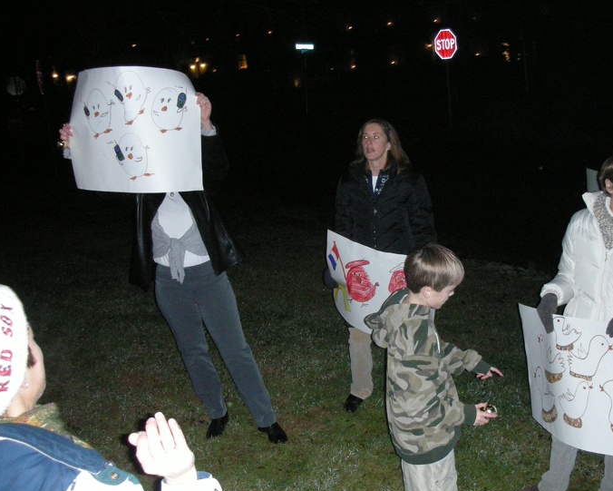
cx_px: 340
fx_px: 726
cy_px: 255
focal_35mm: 40
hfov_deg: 45.7
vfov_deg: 37.3
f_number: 2.8
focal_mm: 5.8
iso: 379
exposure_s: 1/60
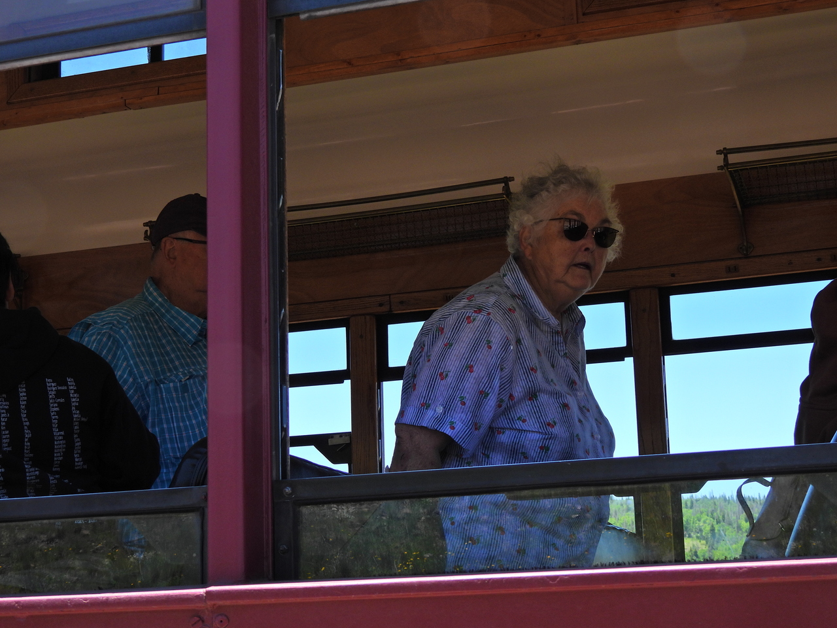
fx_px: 1693
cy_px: 314
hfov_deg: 27.8
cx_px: 418
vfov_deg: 21.0
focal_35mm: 70
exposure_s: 1/400
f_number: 3.5
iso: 100
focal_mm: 12.5
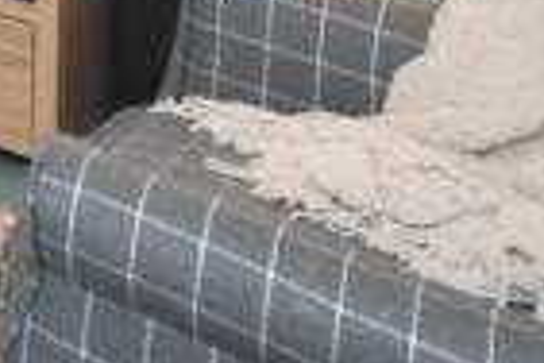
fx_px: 1647
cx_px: -872
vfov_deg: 9.7
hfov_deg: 12.8
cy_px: -716
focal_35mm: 109
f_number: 4
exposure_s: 1/60
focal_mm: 10
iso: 2000
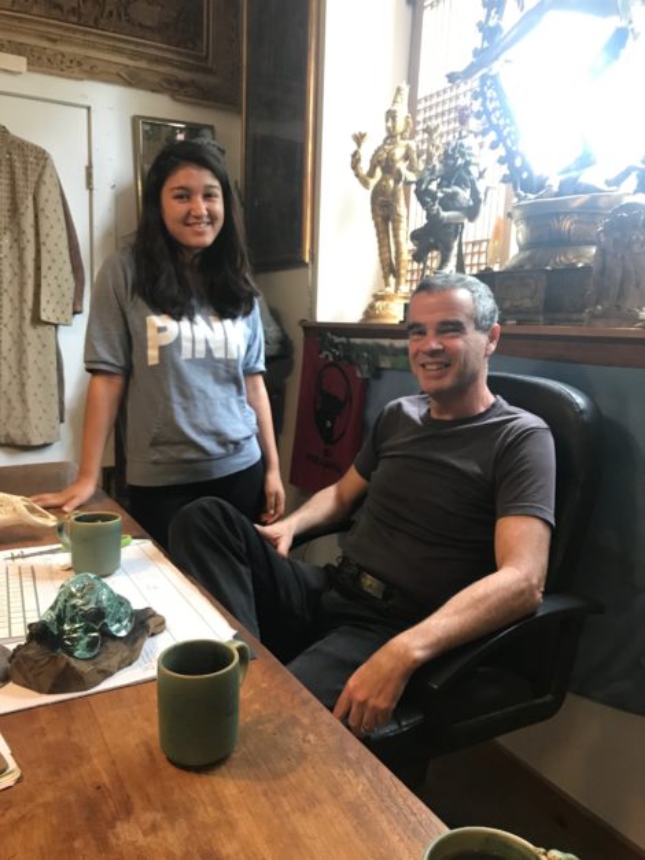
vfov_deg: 63.5
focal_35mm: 28
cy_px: 430
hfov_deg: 49.7
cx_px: 322
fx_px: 696
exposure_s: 1/15
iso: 40
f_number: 1.8
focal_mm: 3.99
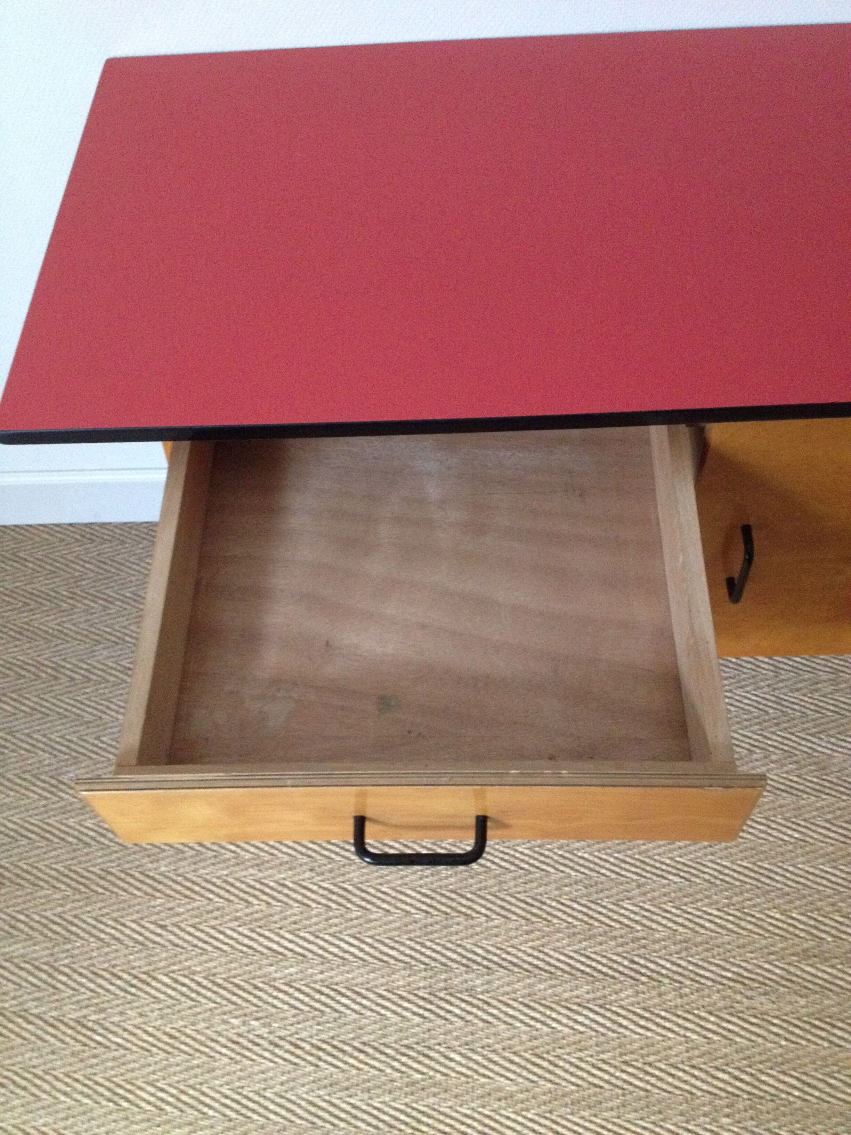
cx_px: 426
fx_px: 1147
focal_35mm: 35
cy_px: 568
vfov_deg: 52.6
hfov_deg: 40.7
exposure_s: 1/15
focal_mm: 4.28
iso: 500
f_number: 2.4
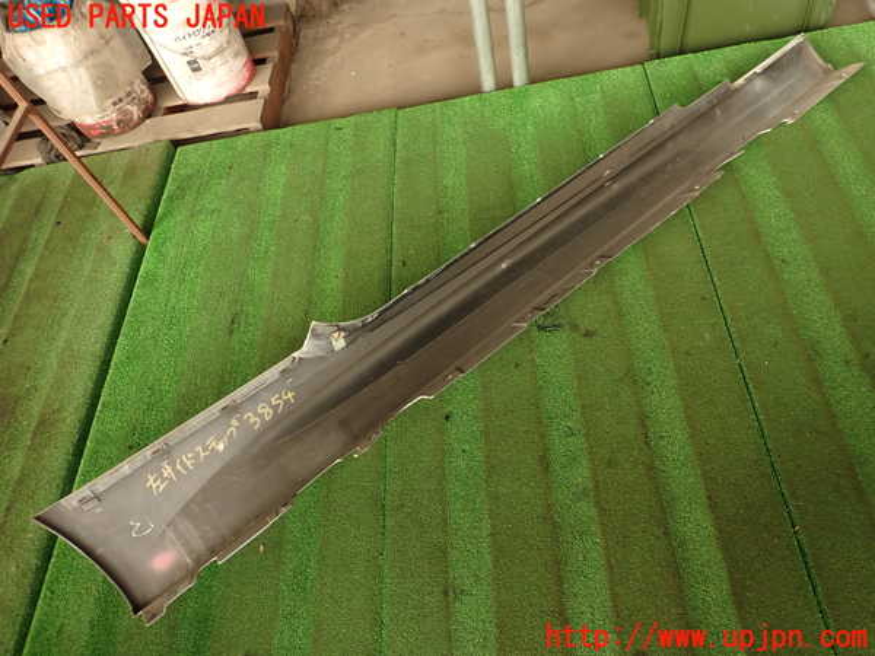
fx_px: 632
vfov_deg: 54.9
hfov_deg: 69.4
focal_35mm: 25
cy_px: 328
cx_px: 438
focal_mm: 4.5
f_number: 2.8
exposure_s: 1/60
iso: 100
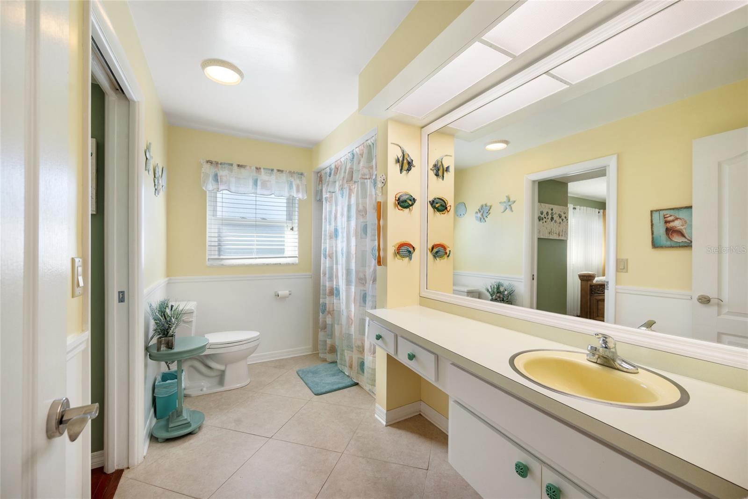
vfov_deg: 81.2
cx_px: 374
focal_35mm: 14
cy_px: 250
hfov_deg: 104.2
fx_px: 291
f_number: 6.3
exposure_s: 1/8
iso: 250
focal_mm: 14
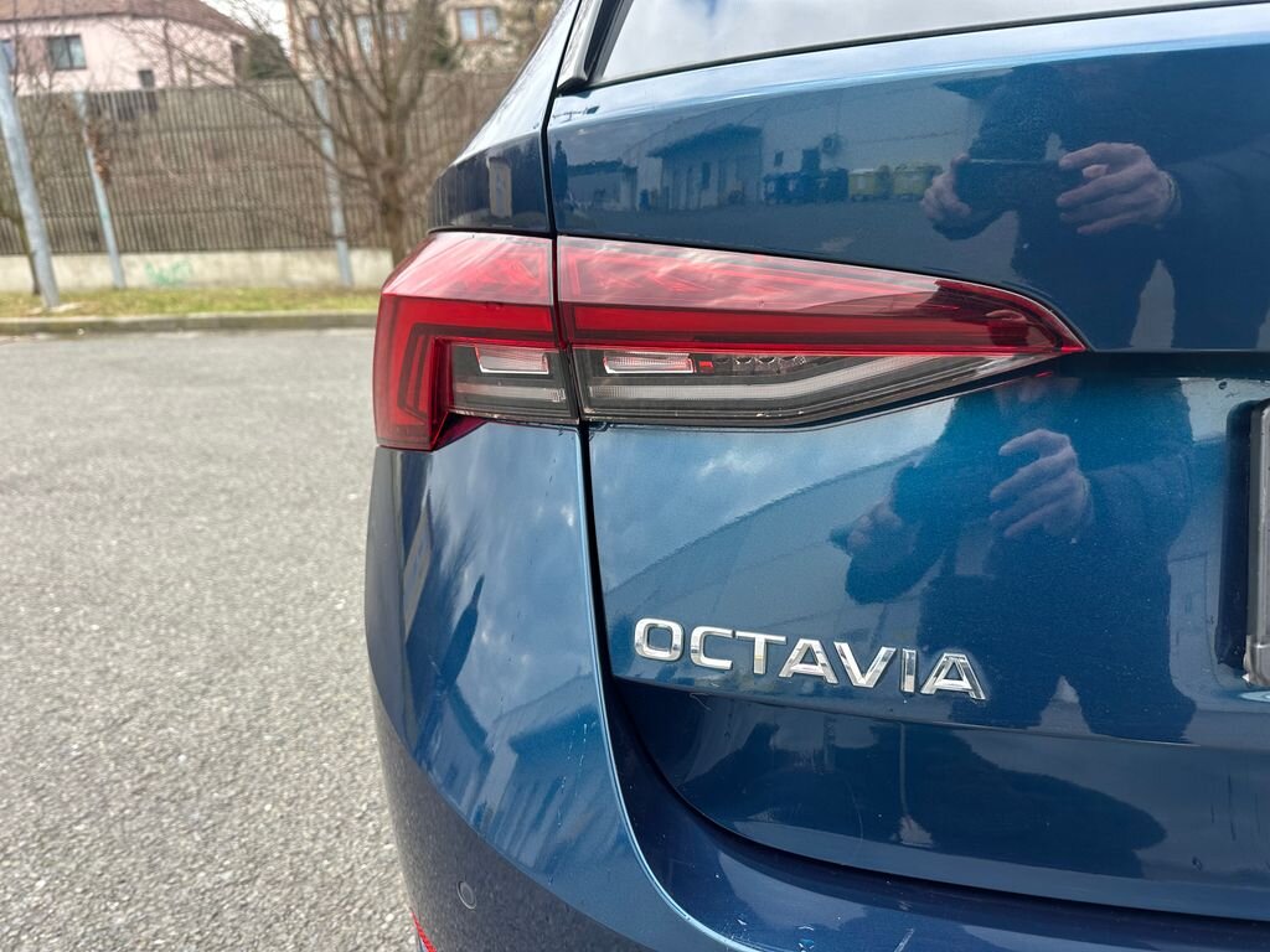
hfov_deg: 71.6
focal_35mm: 24
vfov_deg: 56.8
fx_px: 881
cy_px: 476
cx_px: 635
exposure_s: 1/535
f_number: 1.78
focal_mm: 6.86
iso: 80
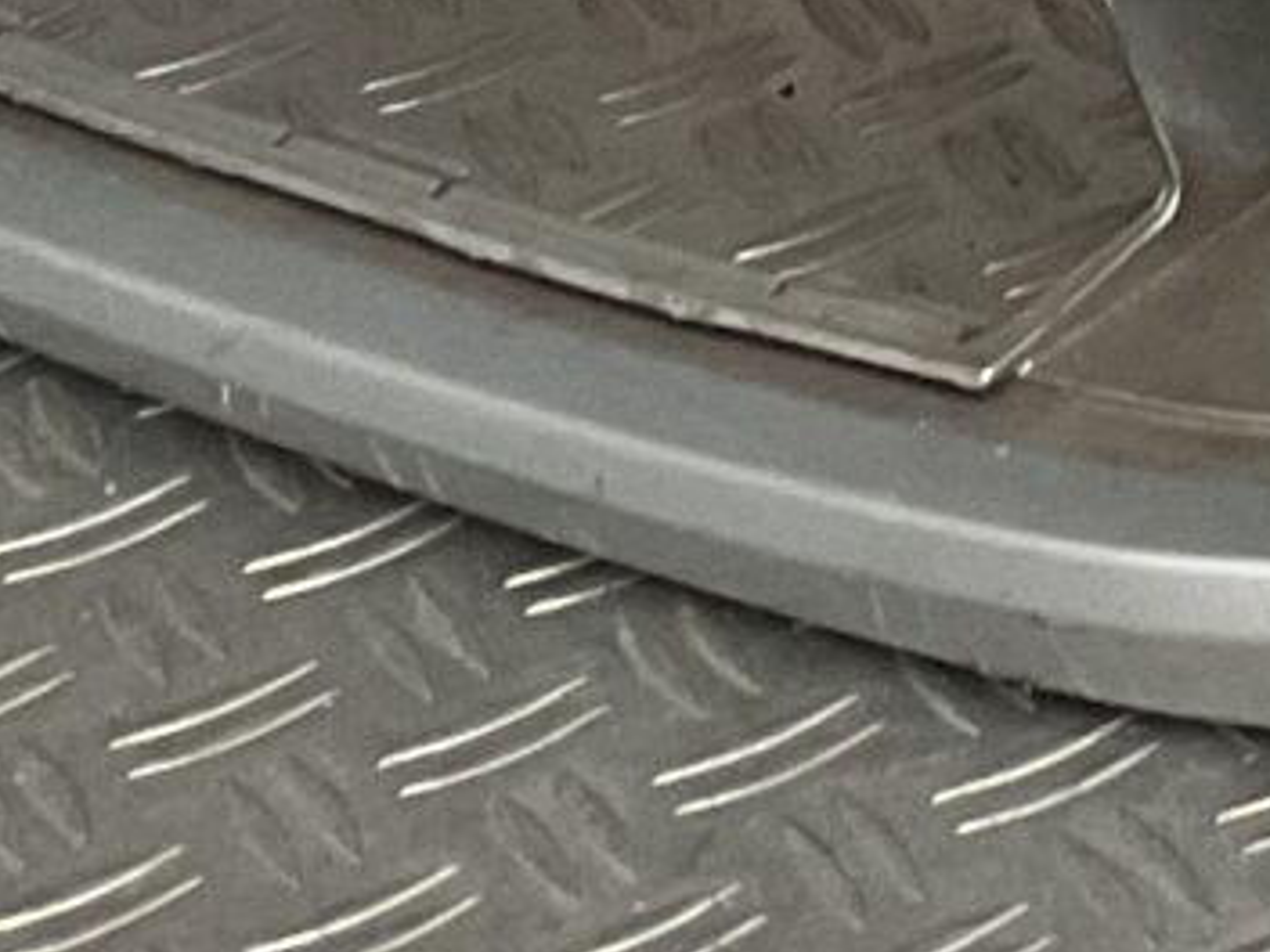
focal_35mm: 211
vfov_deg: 6.8
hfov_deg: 9.1
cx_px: 2010
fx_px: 7741
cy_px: -1060
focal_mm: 3
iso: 64
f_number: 1.8
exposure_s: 1/100
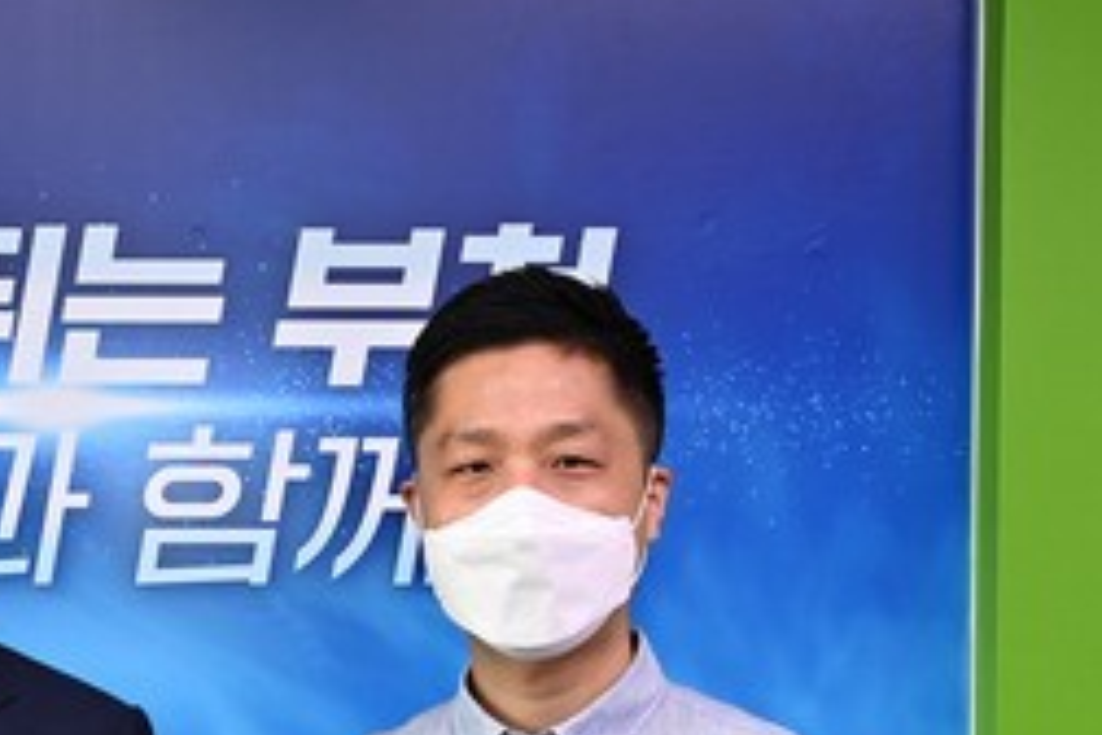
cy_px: 818
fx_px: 2479
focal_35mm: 81
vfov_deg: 16.3
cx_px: 192
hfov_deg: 24.6
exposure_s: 1/125
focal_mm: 34
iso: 1600
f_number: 5.6
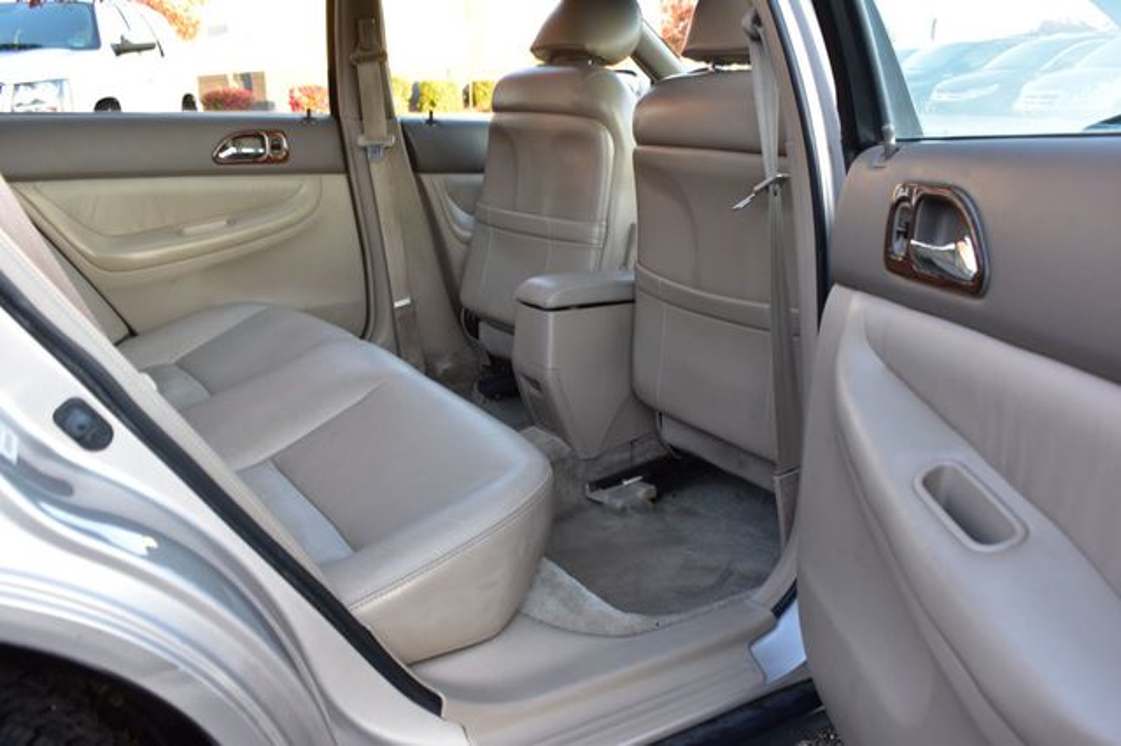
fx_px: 980
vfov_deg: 41.7
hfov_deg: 59.5
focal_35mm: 32
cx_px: 560
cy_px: 373
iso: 400
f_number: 7.1
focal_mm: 21
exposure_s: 1/40
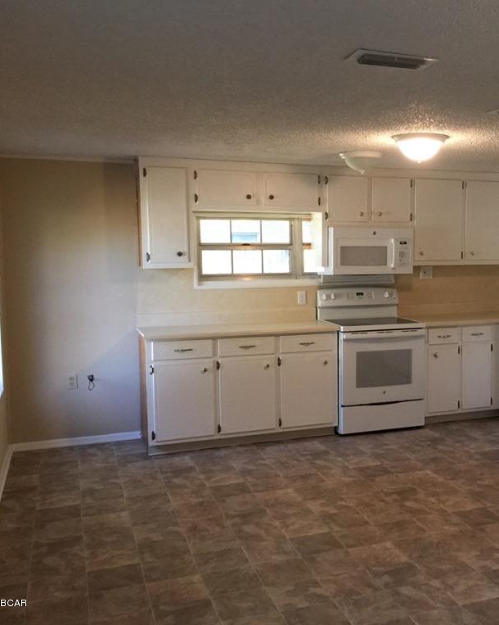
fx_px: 702
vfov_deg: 47.9
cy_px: 311
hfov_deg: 38.0
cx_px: 381
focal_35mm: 38
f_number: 2.2
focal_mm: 4.15
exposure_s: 1/15
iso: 100
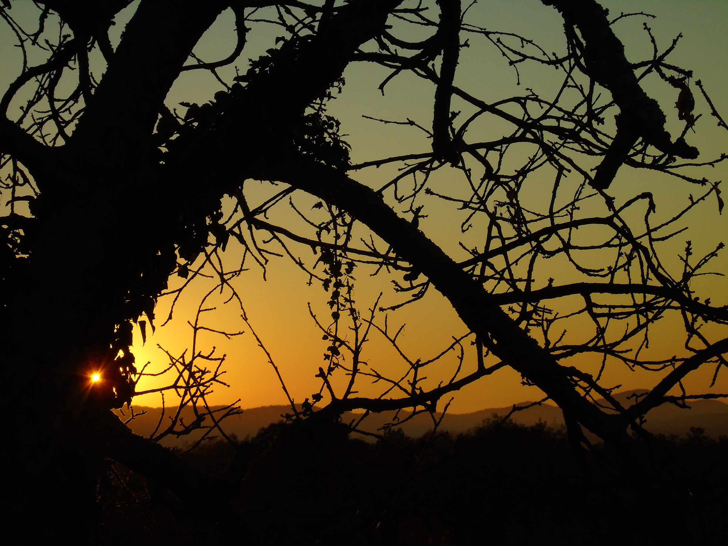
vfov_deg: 12.0
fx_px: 2608
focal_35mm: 124
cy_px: 273
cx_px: 364
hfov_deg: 15.9
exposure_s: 1/1000
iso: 200
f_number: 6.7
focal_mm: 22
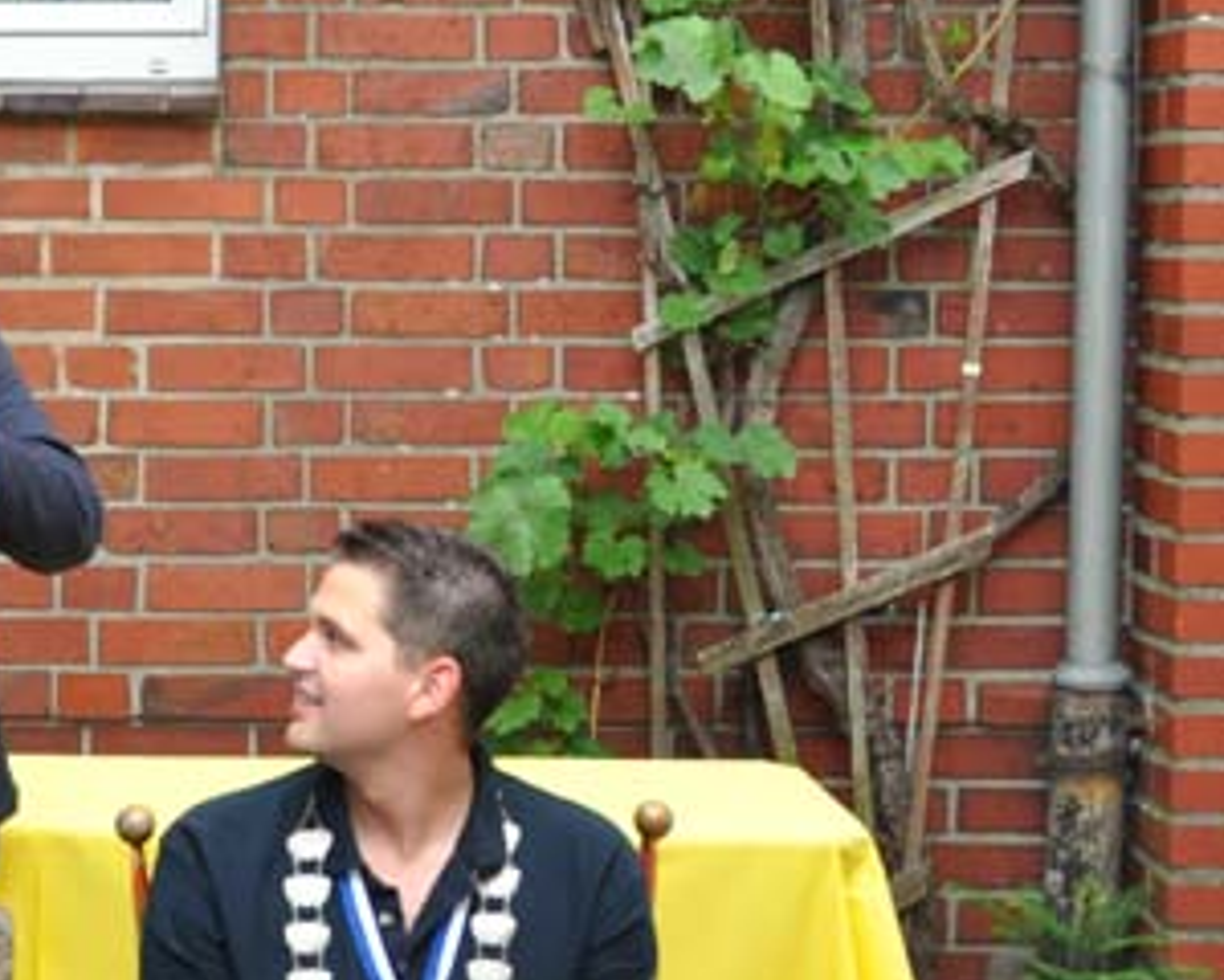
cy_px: 321
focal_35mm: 90
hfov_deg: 20.9
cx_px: 143
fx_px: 3260
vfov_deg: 17.0
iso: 800
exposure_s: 1/60
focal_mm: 24
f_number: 4
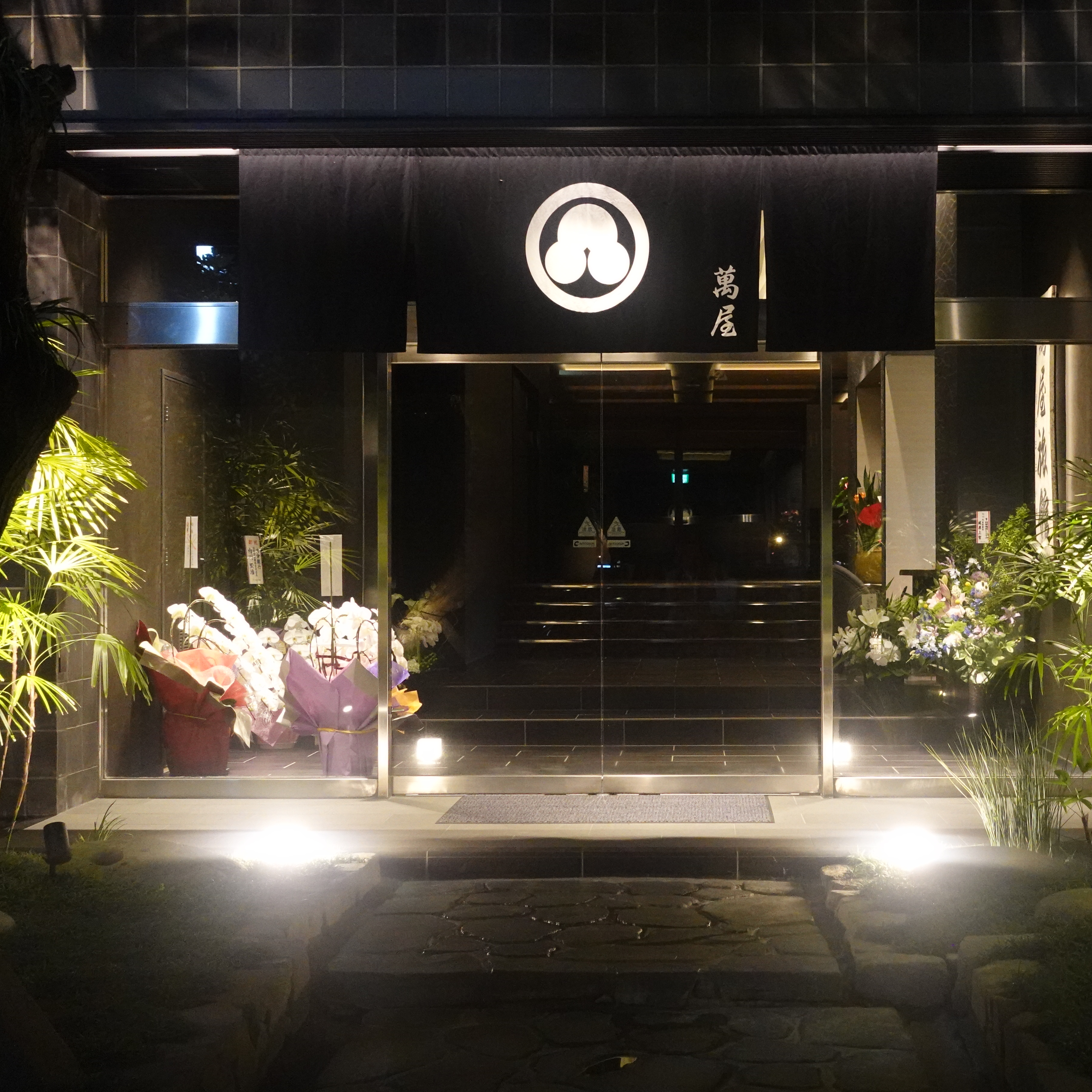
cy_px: 548
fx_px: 1785
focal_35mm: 50
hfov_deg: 33.9
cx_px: 670
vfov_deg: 34.0
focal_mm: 14.87
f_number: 2.8
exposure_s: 1/40
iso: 3200
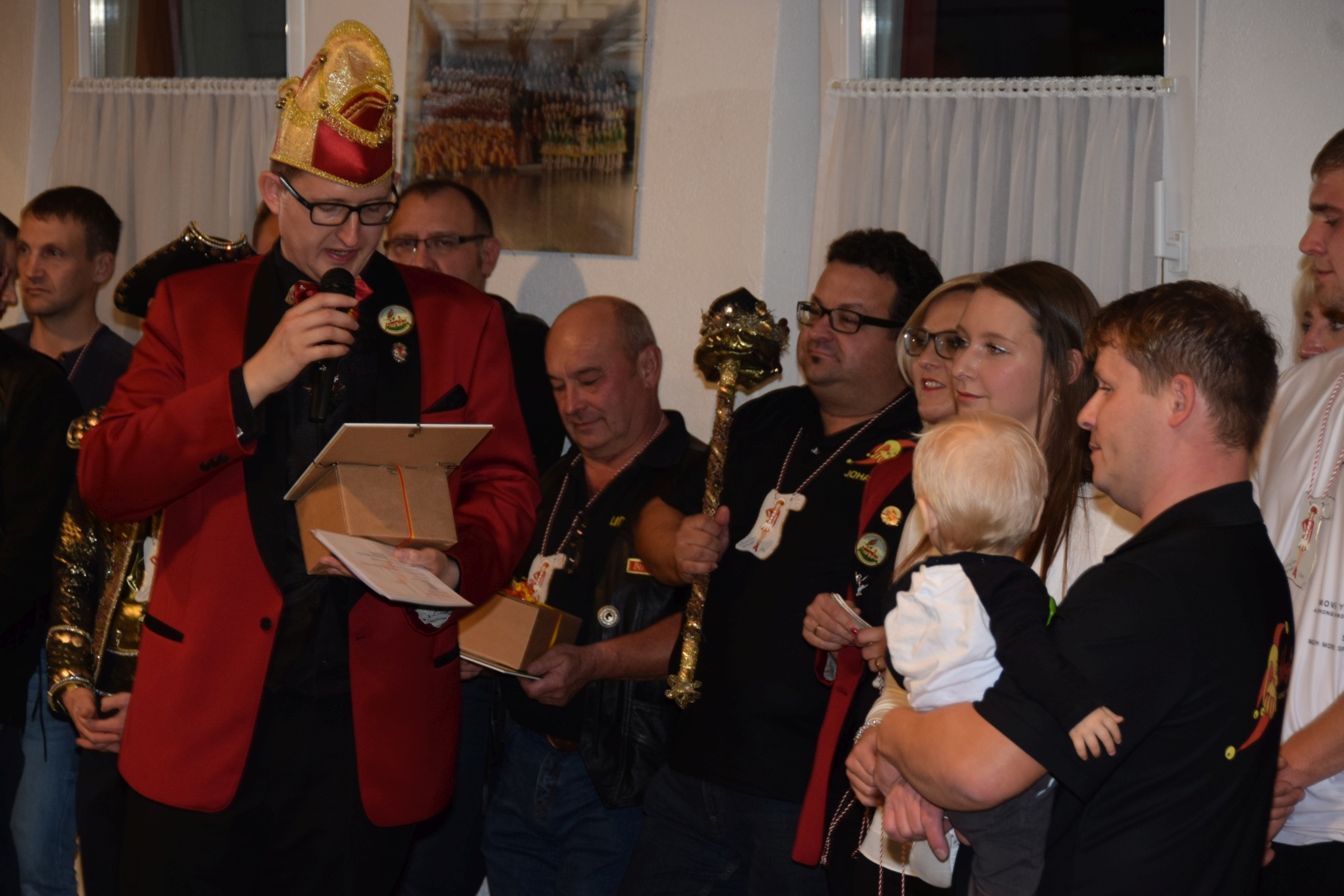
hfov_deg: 16.7
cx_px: 672
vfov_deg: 11.1
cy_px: 448
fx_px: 4592
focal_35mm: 123
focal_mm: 82
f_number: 6.3
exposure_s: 1/60
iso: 640
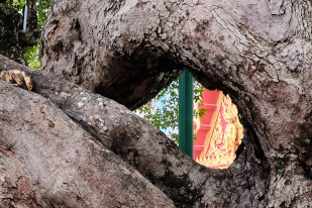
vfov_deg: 10.7
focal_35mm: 126
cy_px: 266
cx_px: 26
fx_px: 1092
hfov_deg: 16.0
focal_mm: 16
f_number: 7.1
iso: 400
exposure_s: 1/50
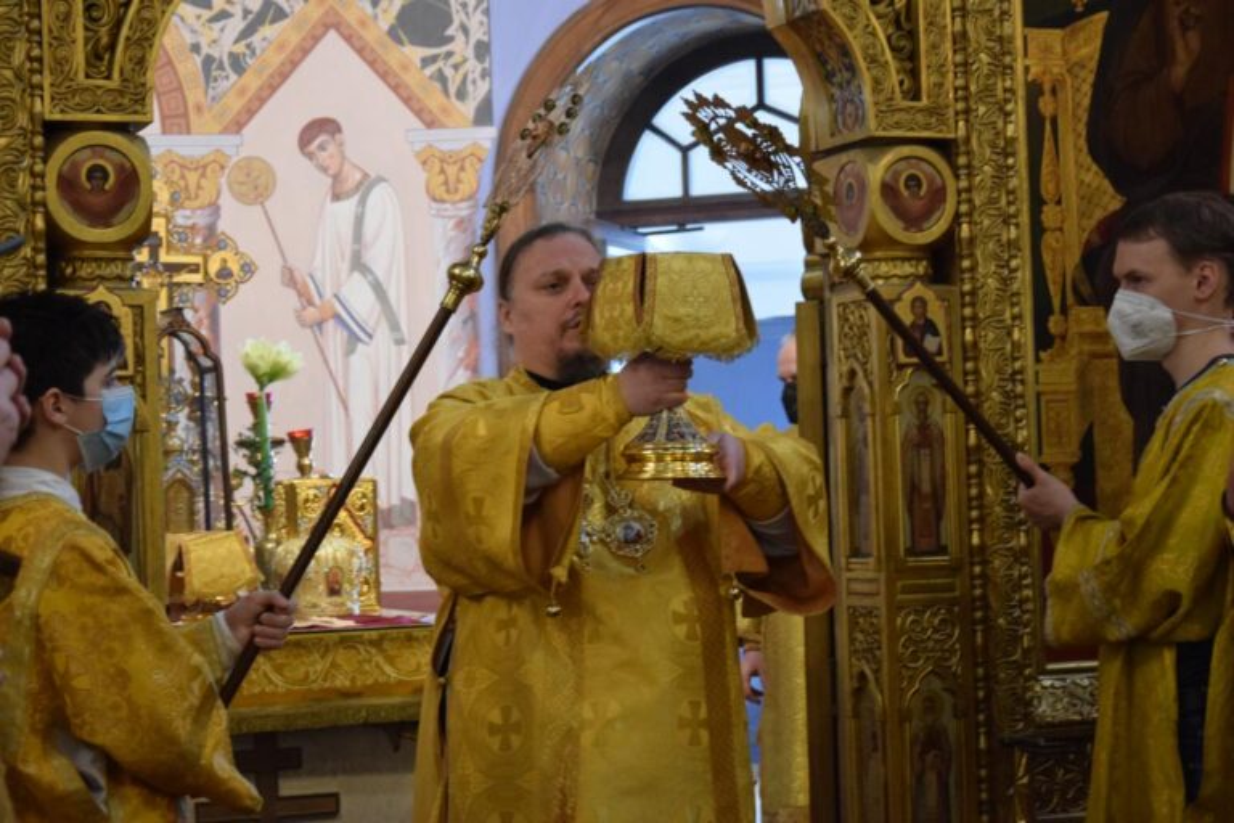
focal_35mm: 75
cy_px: 412
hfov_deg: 27.0
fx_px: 2571
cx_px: 617
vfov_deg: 18.2
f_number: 5
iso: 3200
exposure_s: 1/60
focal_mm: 50
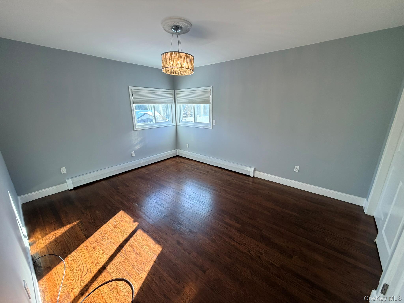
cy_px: 152
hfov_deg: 102.1
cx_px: 202
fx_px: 163
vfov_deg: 85.7
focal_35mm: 14
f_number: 2.2
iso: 160
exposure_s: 1/120
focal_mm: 2.22
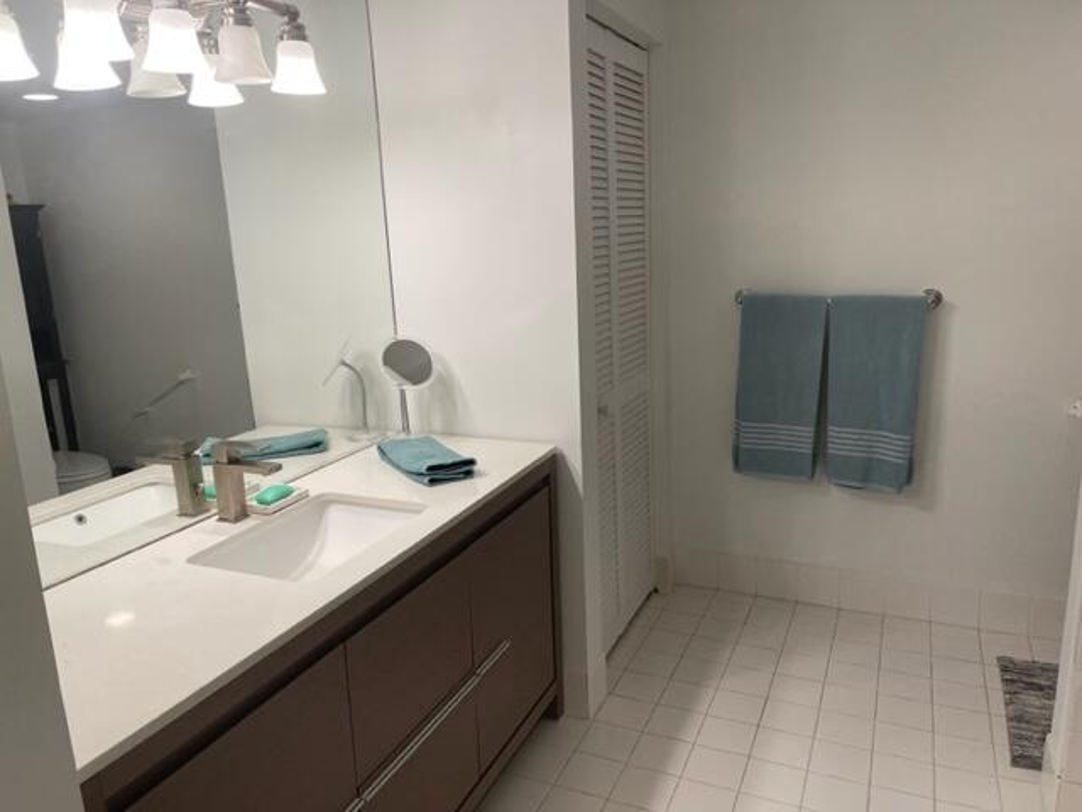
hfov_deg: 67.3
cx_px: 541
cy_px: 406
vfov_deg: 53.1
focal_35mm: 26
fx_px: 813
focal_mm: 5.1
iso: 64
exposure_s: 1/120
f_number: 1.6
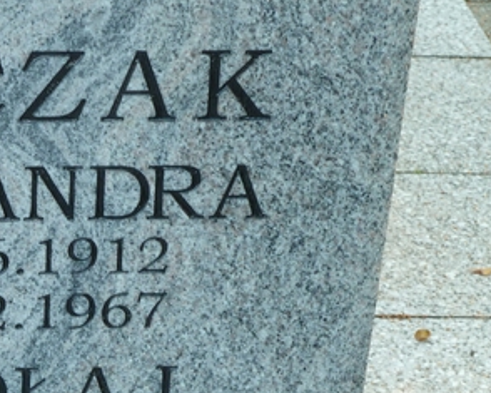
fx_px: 2775
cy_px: 321
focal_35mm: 191
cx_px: -30
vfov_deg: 8.1
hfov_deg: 10.0
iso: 100
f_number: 4.3
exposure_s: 1/40
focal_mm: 14.7
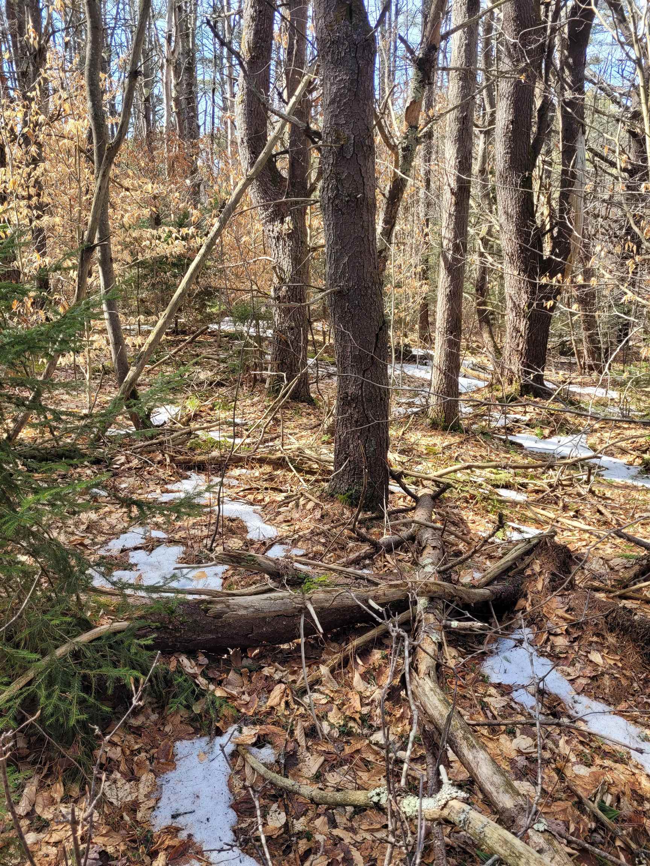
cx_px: 325
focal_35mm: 26
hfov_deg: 53.1
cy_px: 433
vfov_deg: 67.3
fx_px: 651
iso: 40
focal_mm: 5.4
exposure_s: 1/156
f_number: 1.8
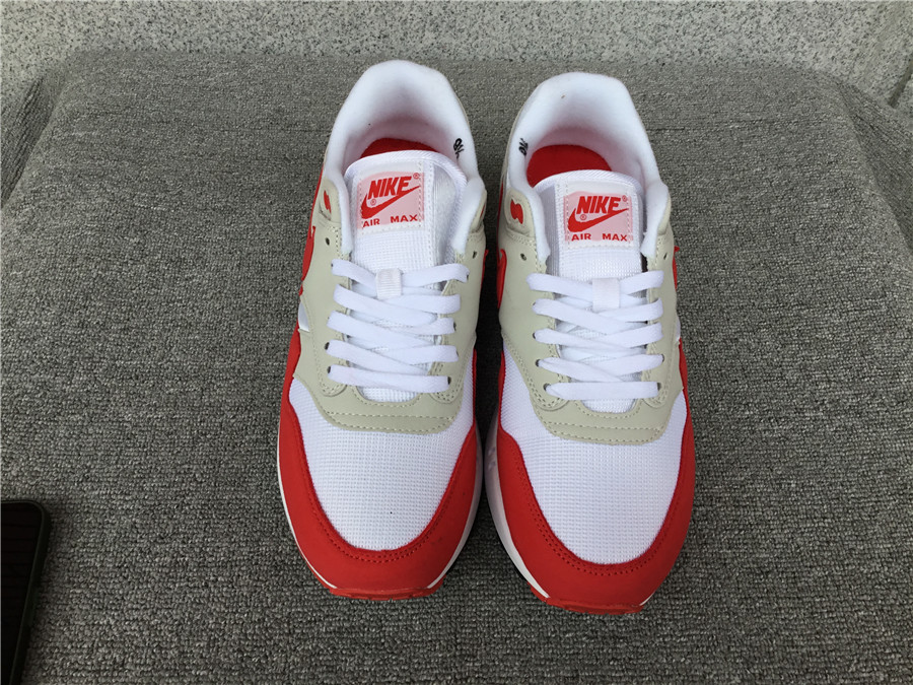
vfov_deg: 45.4
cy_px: 342
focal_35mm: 31
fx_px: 818
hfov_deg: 58.4
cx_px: 456
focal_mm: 3.3
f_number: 2.4
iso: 25
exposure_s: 1/118
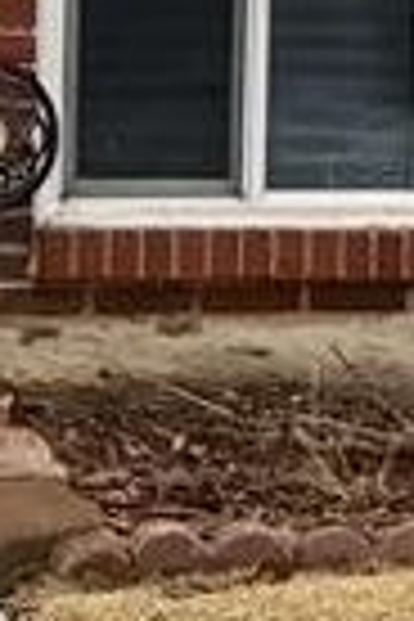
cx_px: -256
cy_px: 146
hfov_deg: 8.5
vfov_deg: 13.1
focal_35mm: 156
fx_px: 2691
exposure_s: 1/120
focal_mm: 3.3
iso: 100
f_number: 2.4
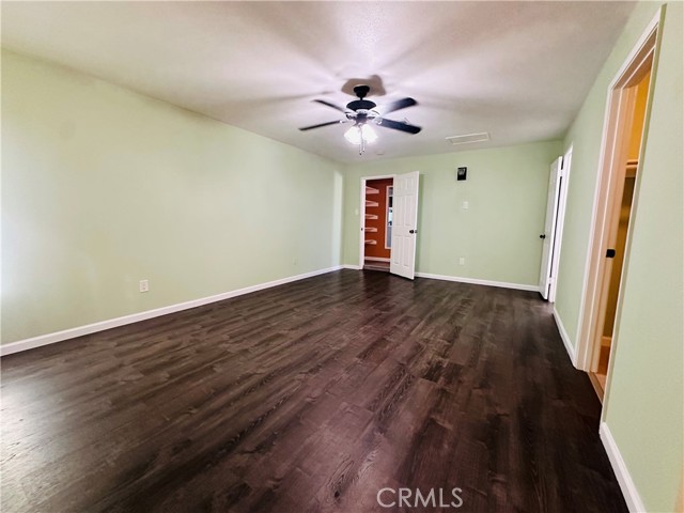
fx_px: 277
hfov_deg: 102.1
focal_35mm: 14
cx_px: 342
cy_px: 256
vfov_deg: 85.7
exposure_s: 1/60
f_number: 2.2
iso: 500
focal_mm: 2.22
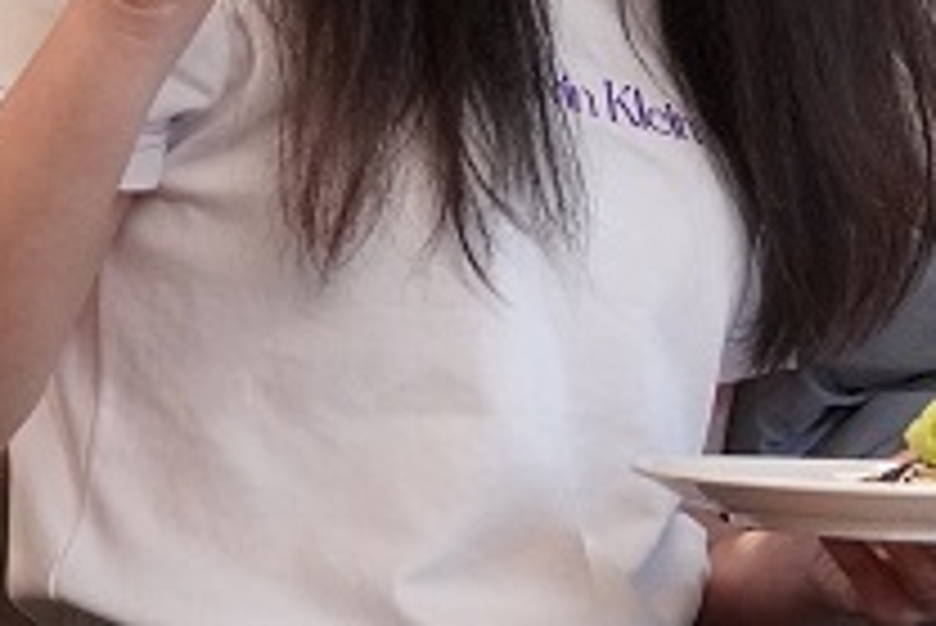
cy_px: 50
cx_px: 1089
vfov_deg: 6.5
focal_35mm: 213
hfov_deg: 9.5
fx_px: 5535
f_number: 5
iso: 6400
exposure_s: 1/40
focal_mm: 41
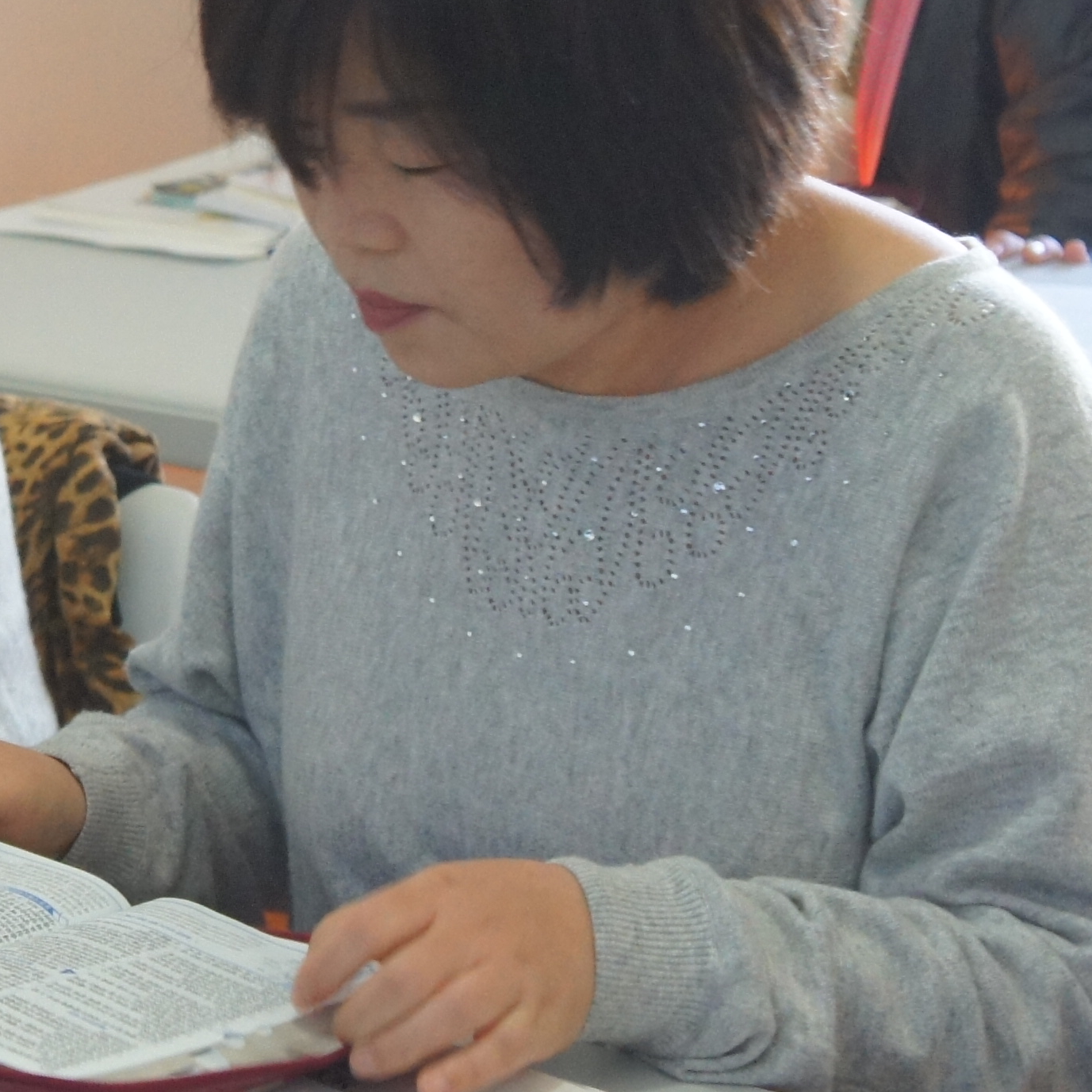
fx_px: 4854
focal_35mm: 136
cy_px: 286
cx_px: -163
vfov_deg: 12.8
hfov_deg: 12.6
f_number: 4.5
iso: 1600
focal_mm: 32
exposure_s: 1/30
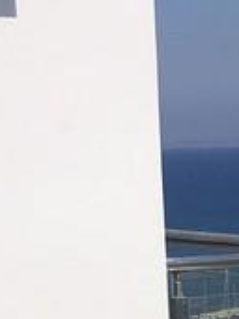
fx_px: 1549
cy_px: 567
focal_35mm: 168
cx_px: 289
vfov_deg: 11.0
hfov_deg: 8.7
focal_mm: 3.99
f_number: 1.8
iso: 25
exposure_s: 1/6897
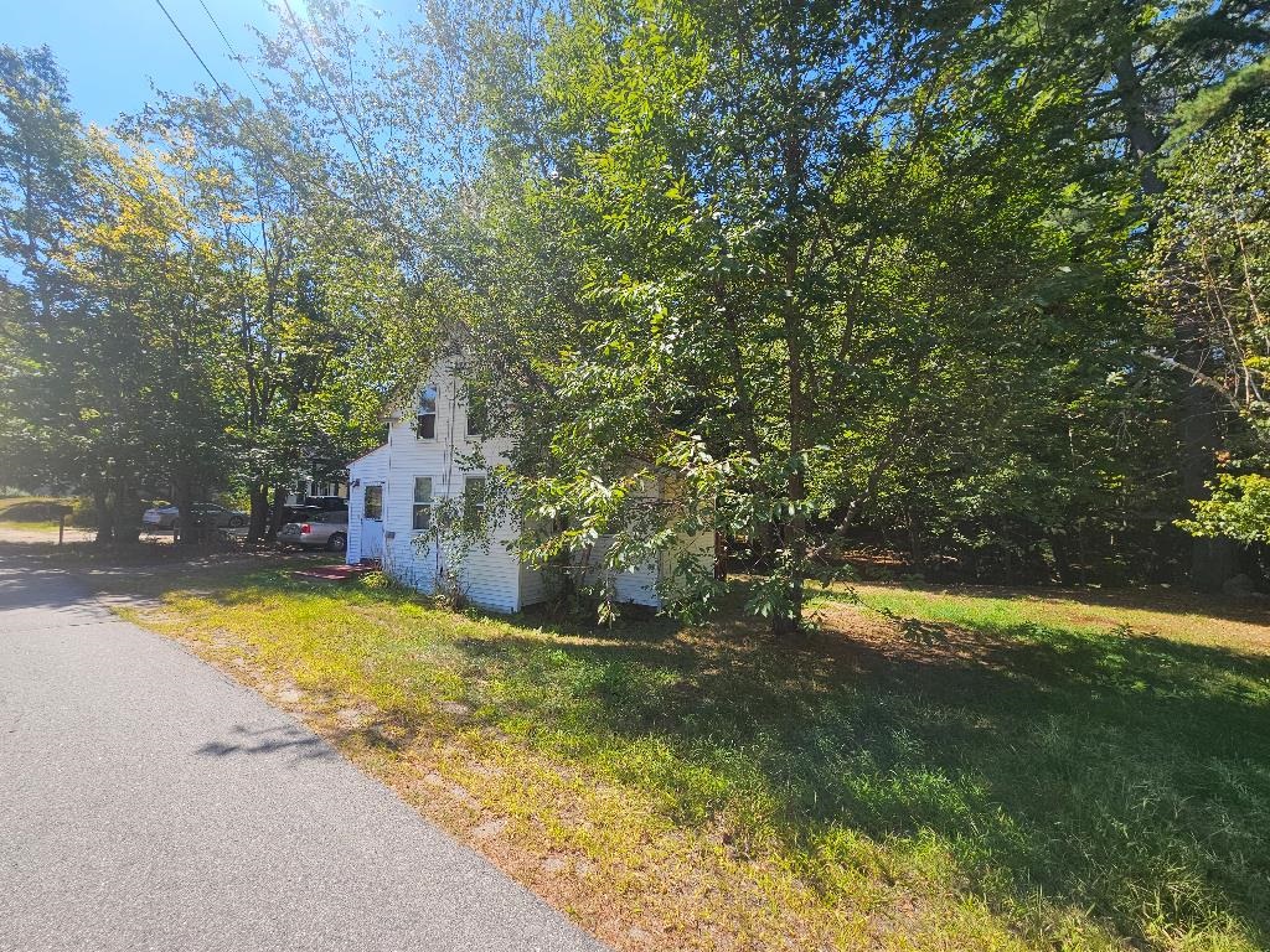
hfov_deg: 106.2
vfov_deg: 89.9
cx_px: 635
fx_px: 477
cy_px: 476
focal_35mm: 13
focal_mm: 2.2
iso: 50
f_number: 2.2
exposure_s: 1/1129
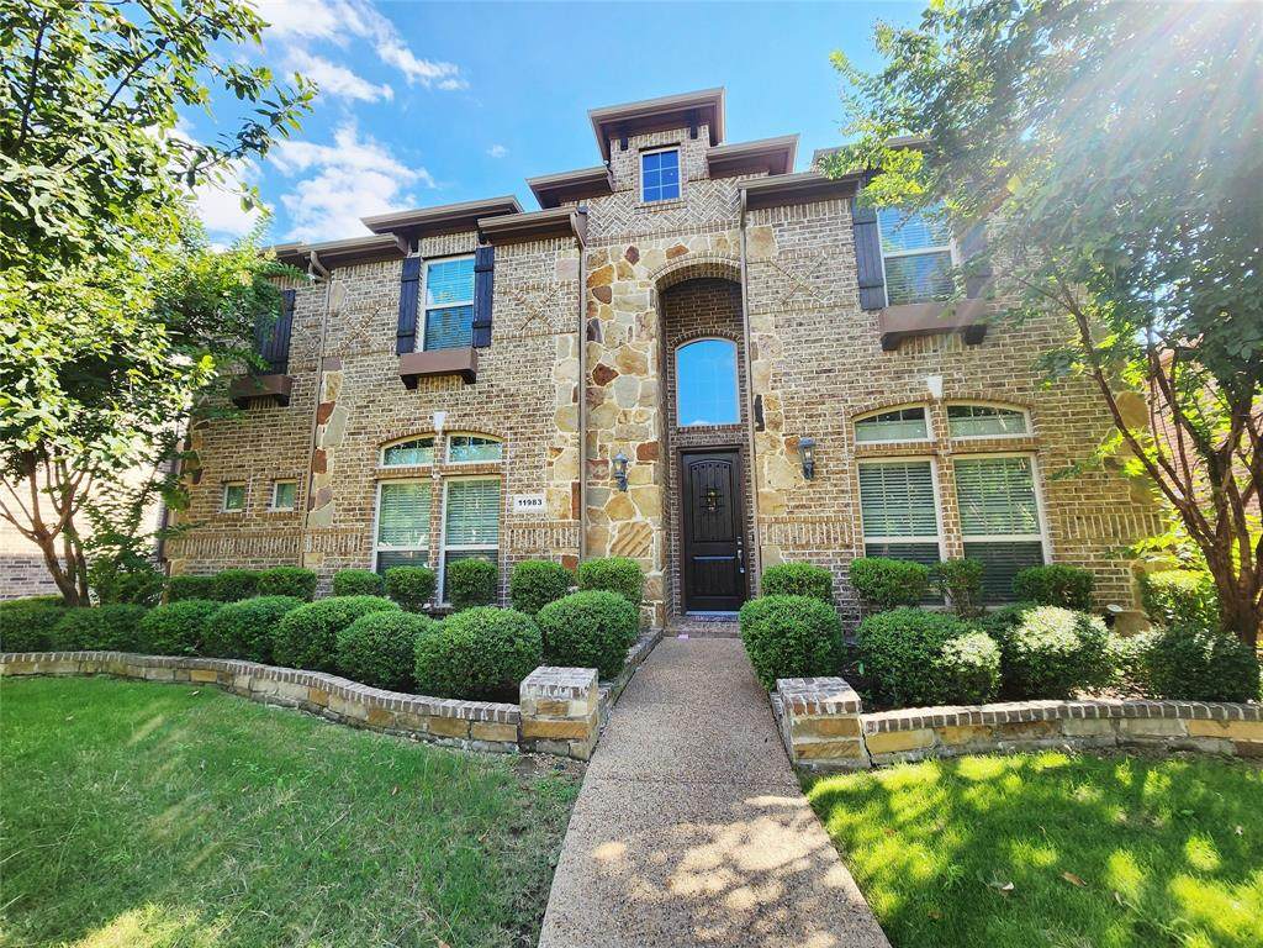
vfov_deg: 89.9
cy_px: 474
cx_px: 632
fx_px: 474
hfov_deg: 106.2
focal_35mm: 13
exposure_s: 1/455
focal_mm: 2.2
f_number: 2.2
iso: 50
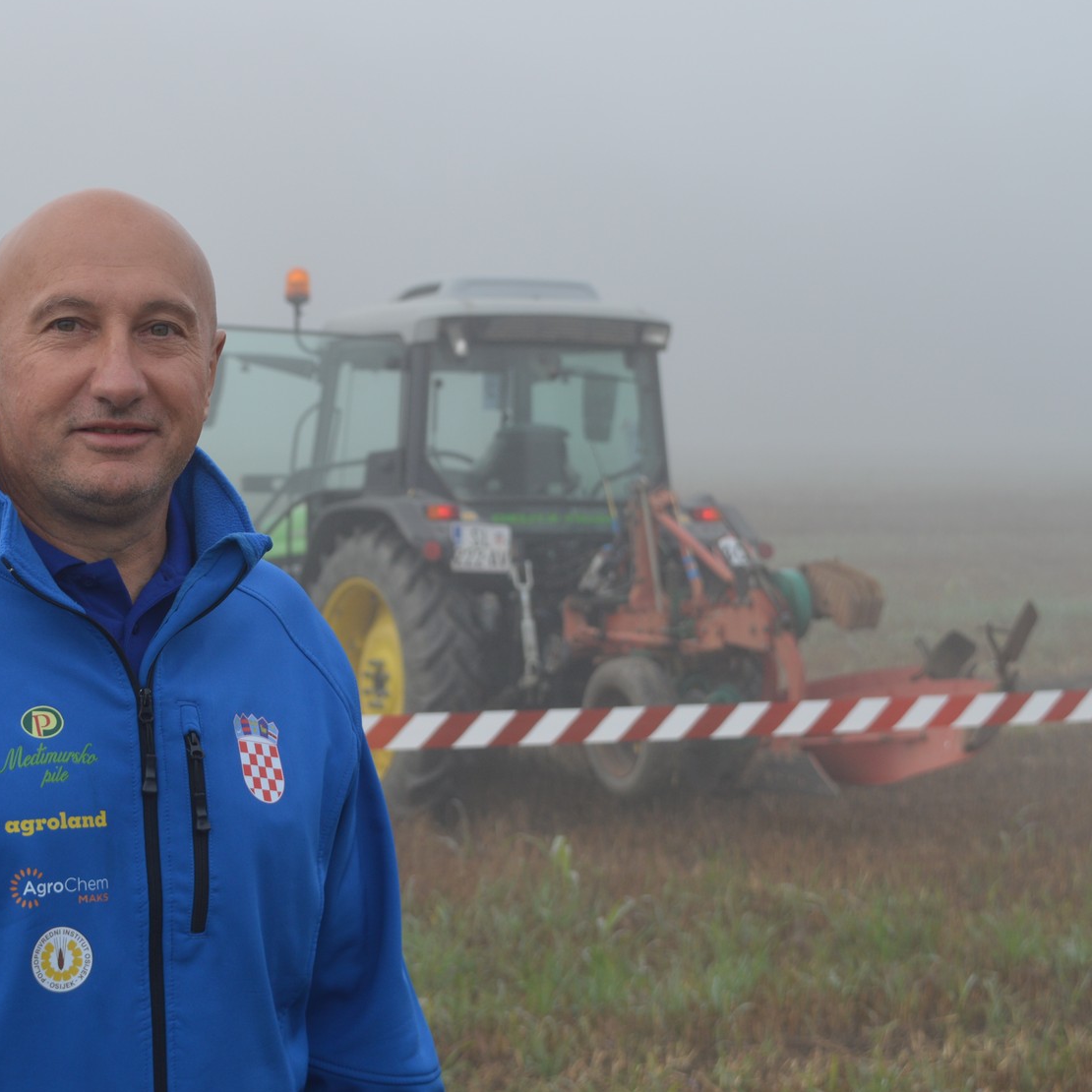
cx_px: 336
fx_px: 3355
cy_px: 546
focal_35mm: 94
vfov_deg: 18.5
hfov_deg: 18.4
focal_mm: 40
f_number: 6.3
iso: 100
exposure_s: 1/160
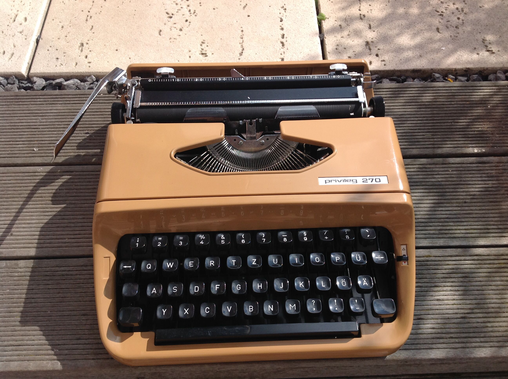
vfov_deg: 40.6
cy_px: 190
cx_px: 254
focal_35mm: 35
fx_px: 513
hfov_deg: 52.7
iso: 50
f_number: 2.4
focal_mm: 4.28
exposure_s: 1/1779
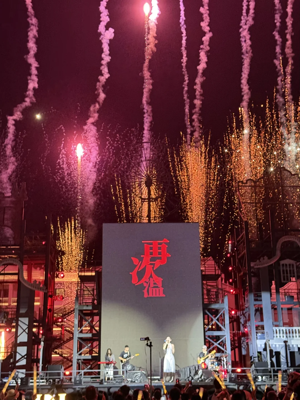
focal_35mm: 48
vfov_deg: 39.7
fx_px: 555
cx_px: 150
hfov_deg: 30.3
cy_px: 200
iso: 250
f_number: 1.78
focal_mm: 6.76
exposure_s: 1/32
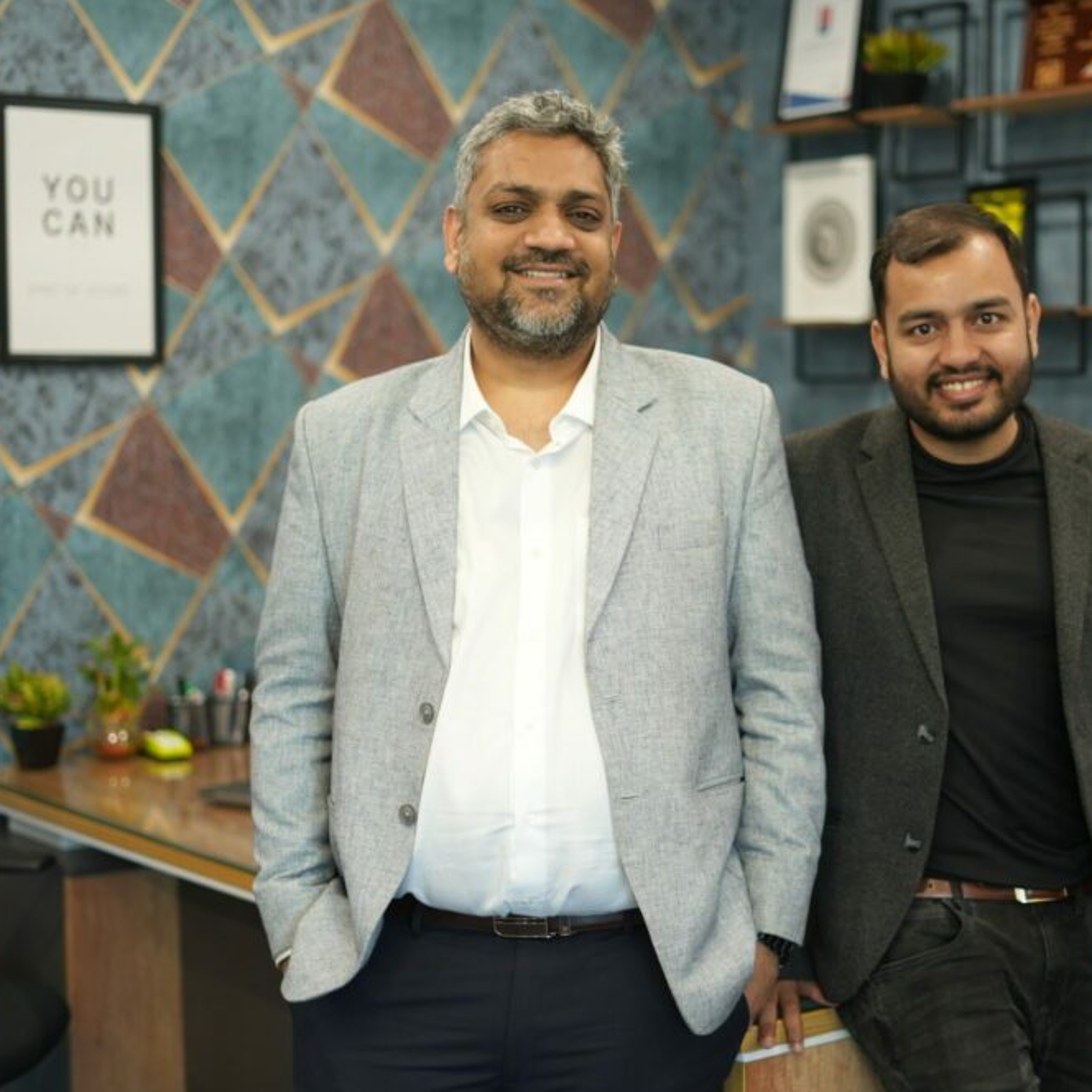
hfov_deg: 26.8
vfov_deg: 26.9
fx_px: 2284
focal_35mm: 64
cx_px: 641
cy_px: 545
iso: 640
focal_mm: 50
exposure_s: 1/125
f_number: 1.8
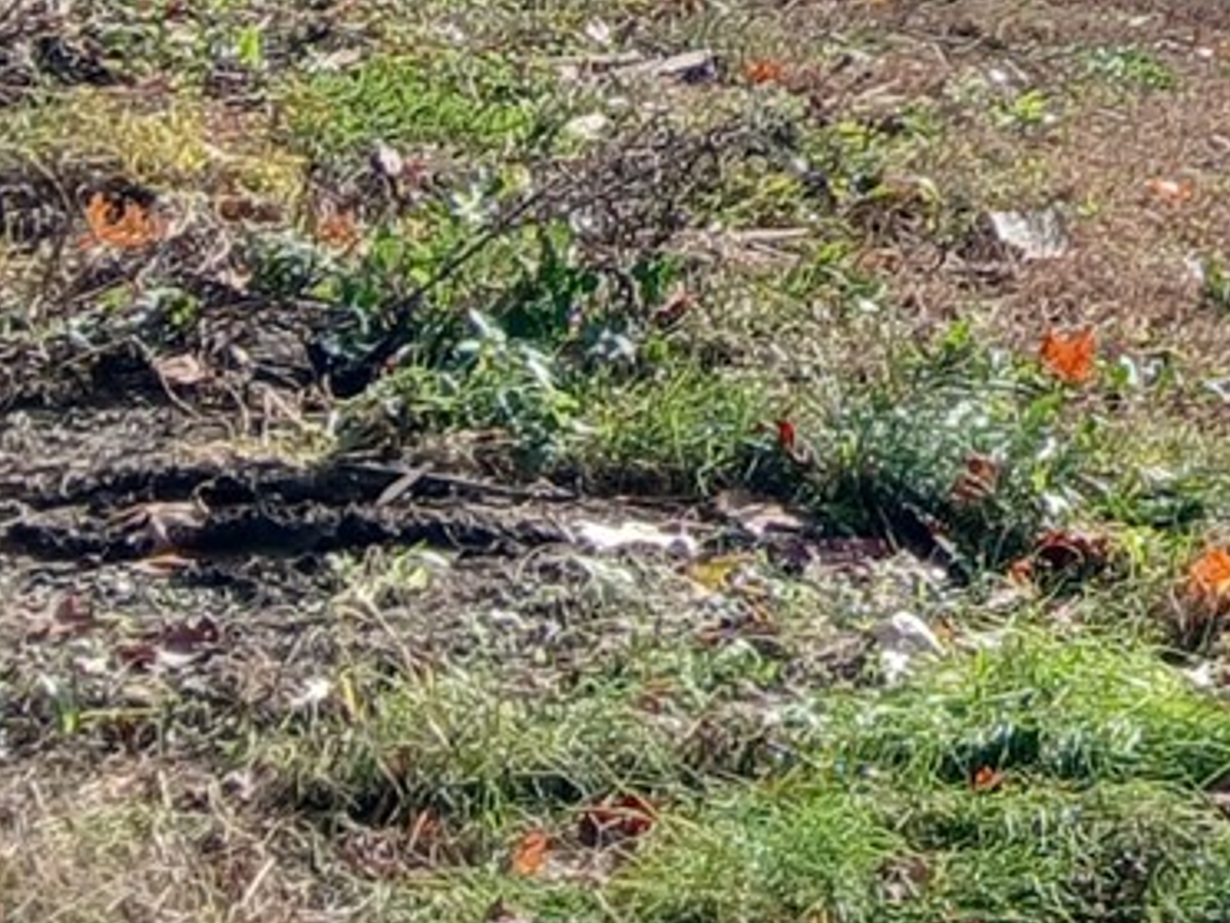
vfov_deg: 9.5
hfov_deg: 12.2
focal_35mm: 143
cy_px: -1112
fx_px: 5081
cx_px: 2460
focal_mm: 3.98
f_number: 1.8
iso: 20
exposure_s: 1/573
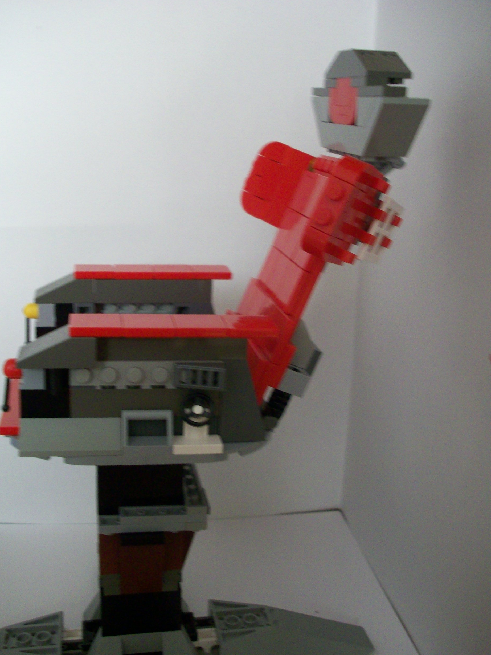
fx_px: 738
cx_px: 235
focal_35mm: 39
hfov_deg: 36.8
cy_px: 342
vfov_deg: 47.9
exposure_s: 1/13.6
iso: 160
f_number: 2.8
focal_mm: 6.2
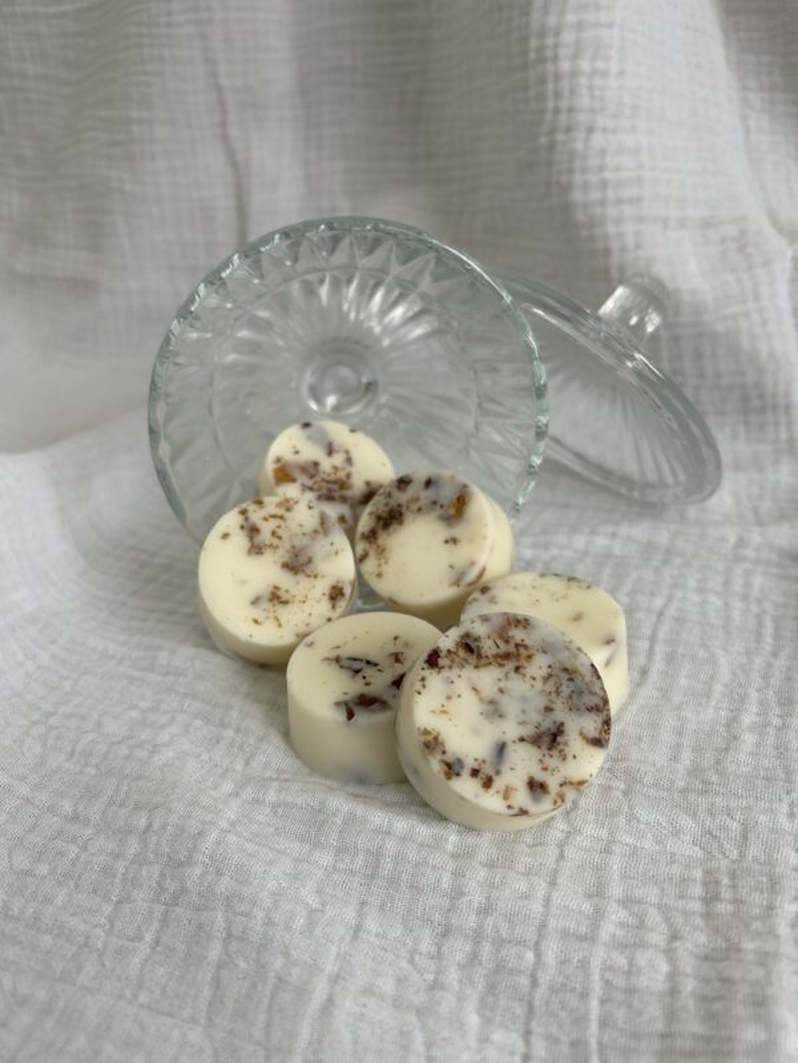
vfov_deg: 67.3
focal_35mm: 26
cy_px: 532
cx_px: 399
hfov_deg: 53.1
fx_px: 799
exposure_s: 1/100
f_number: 1.5
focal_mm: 5.7
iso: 100
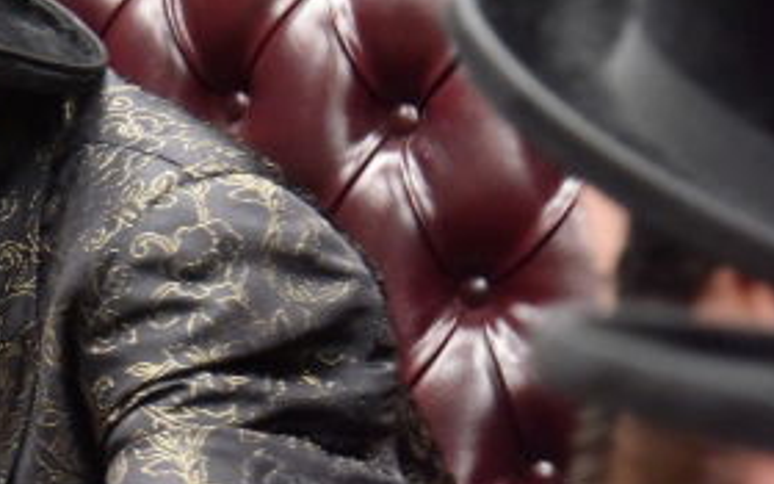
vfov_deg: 5.0
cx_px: -475
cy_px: 46
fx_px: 5506
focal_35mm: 261
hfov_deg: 7.9
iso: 1600
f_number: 4
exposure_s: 1/320
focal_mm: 70
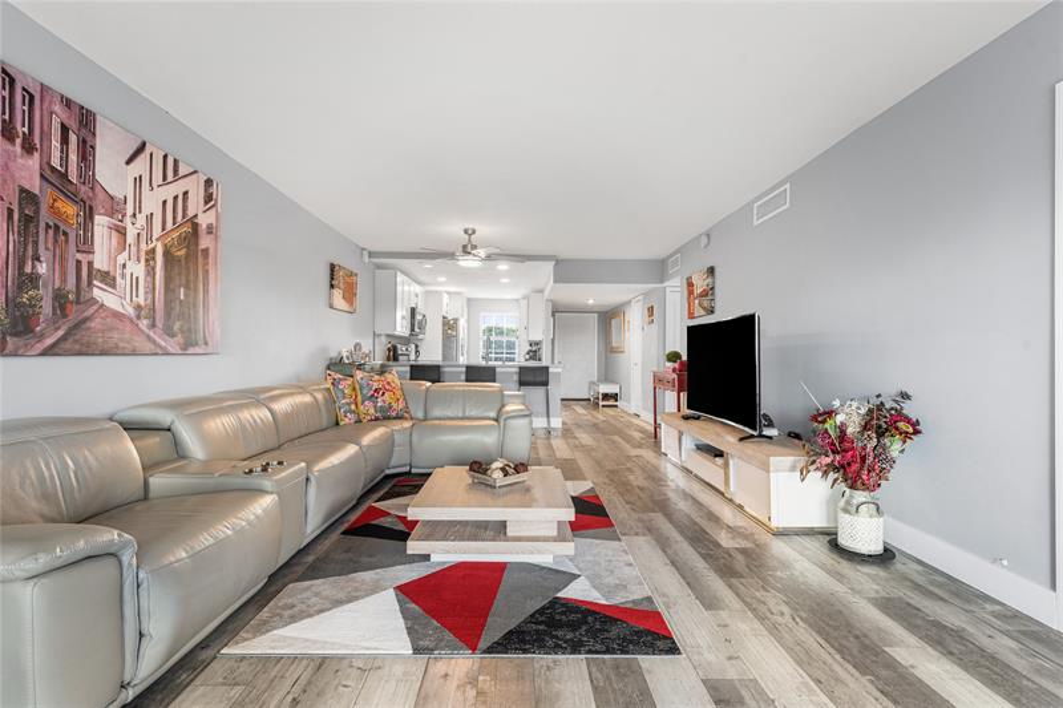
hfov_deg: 96.7
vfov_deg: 73.7
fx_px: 472
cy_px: 354
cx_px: 532
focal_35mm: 16
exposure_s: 1/1.25
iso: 100
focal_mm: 16
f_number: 9
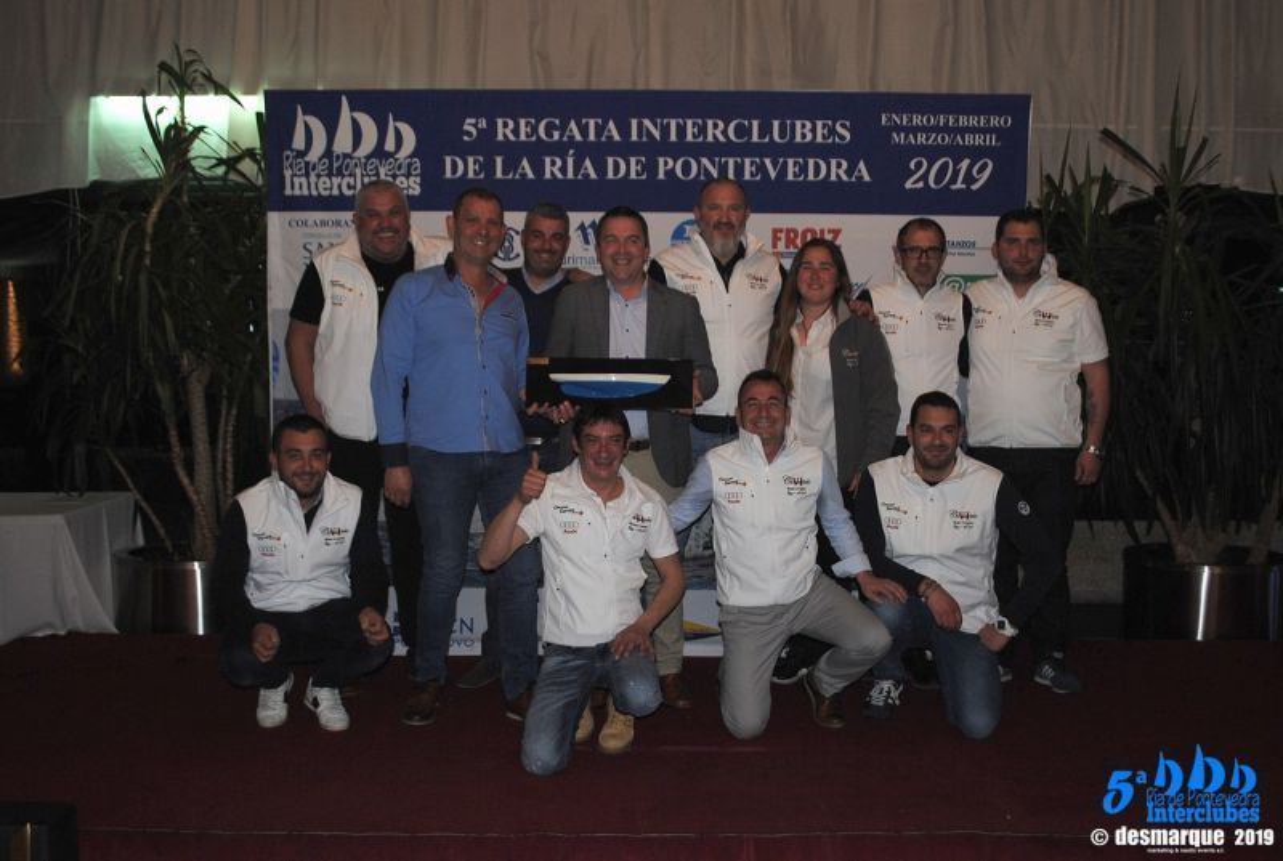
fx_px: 1393
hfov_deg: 49.5
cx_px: 642
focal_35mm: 39
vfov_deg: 34.4
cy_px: 430
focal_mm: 26
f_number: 4.2
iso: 200
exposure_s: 1/60
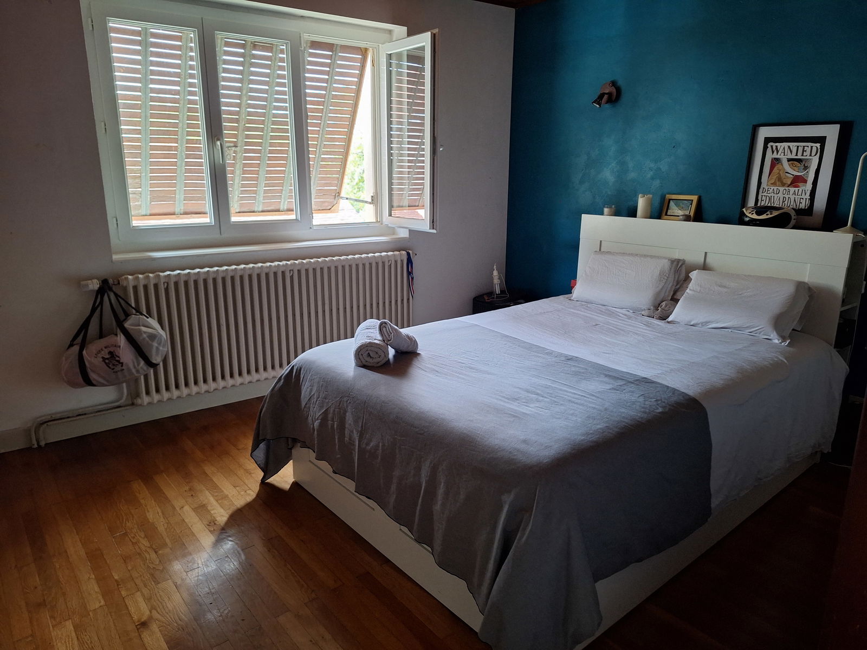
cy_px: 325
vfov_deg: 58.9
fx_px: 576
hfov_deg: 73.9
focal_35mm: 23
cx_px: 434
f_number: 1.8
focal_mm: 5.54
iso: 320
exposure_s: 1/33
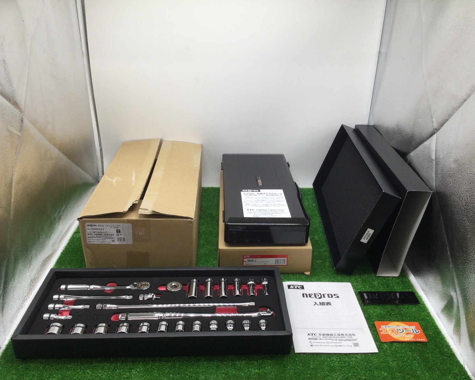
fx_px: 464
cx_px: 242
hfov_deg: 54.2
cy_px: 193
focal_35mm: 33
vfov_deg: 44.5
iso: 32
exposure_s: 1/60
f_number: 2.4
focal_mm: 3.3
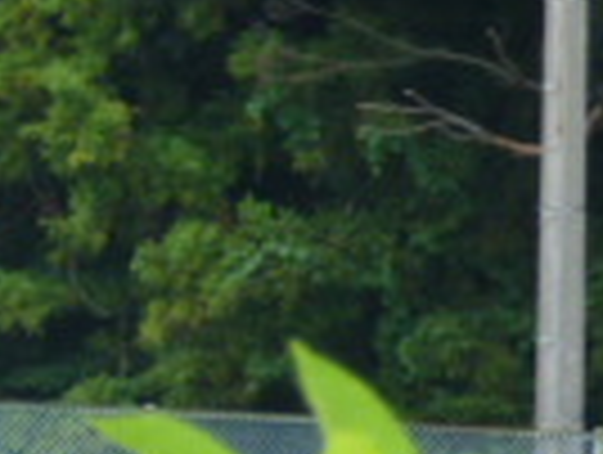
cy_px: 701
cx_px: -364
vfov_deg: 2.1
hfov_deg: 2.7
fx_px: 12582
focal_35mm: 721
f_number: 5.8
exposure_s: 1/100
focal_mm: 26.9
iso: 200
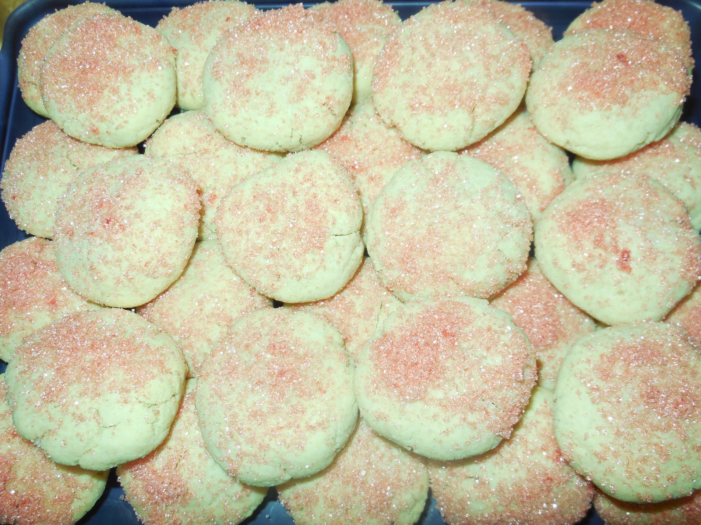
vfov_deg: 41.8
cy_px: 262
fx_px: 689
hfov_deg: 54.0
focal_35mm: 34
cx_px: 350
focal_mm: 6.1
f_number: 3.4
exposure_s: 1/30
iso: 125
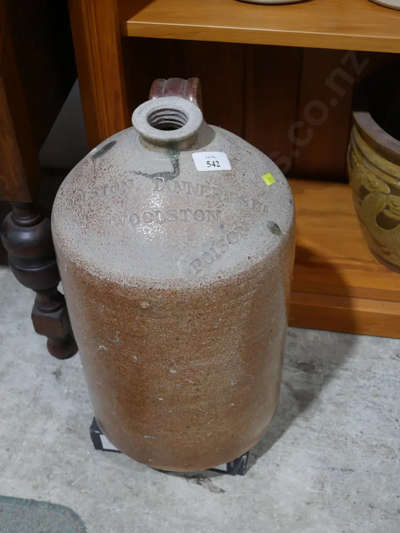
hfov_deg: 28.1
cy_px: 266
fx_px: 801
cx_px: 200
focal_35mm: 52
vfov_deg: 36.8
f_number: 5.3
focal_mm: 26
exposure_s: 1/60
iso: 640
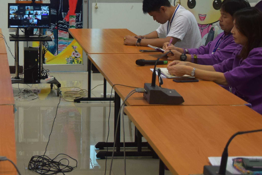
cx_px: 24
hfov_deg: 22.3
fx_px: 648
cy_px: 27
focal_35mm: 89
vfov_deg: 15.2
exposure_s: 1/200
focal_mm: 28
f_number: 4
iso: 1250
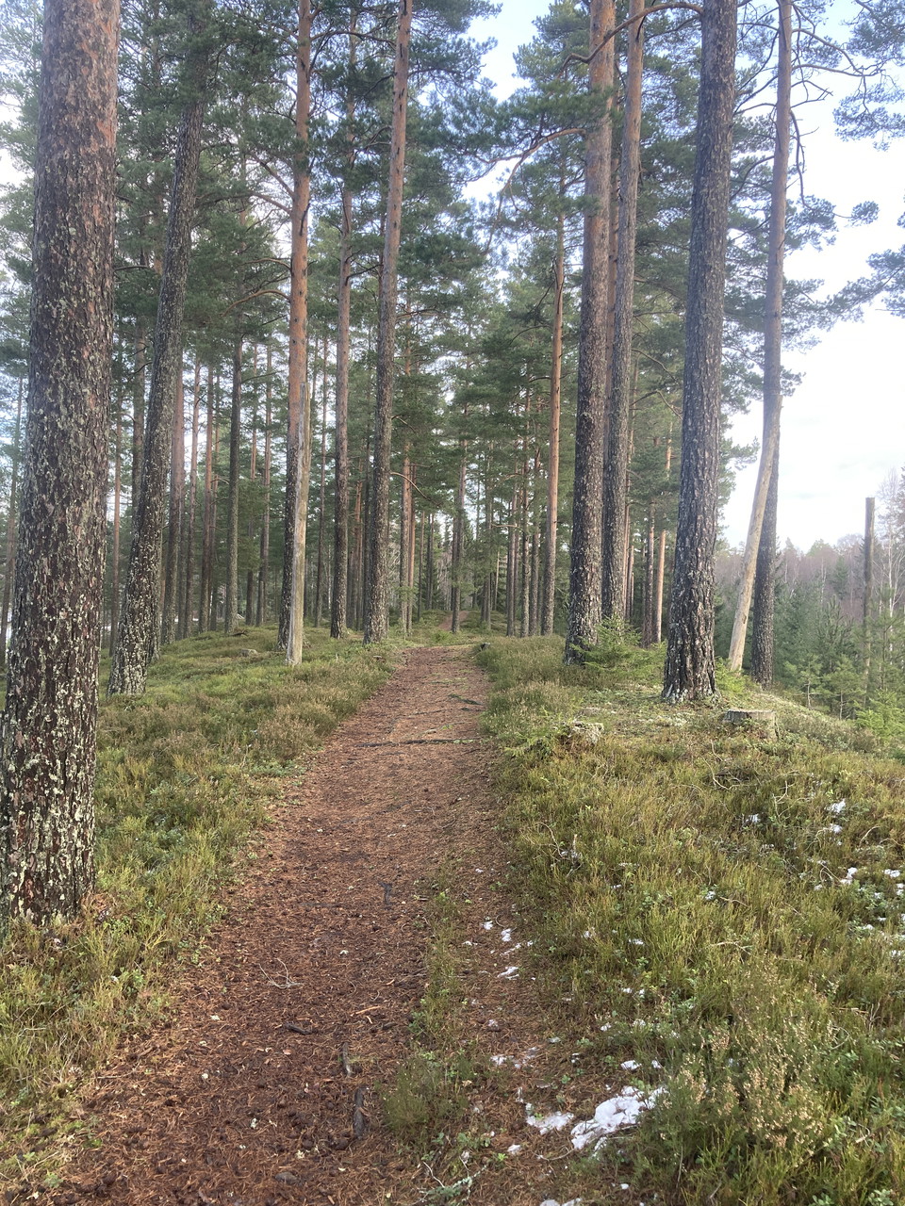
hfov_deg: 49.7
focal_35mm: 28
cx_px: 452
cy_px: 603
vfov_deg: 63.4
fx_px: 976
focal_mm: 3.99
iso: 50
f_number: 1.8
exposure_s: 1/121
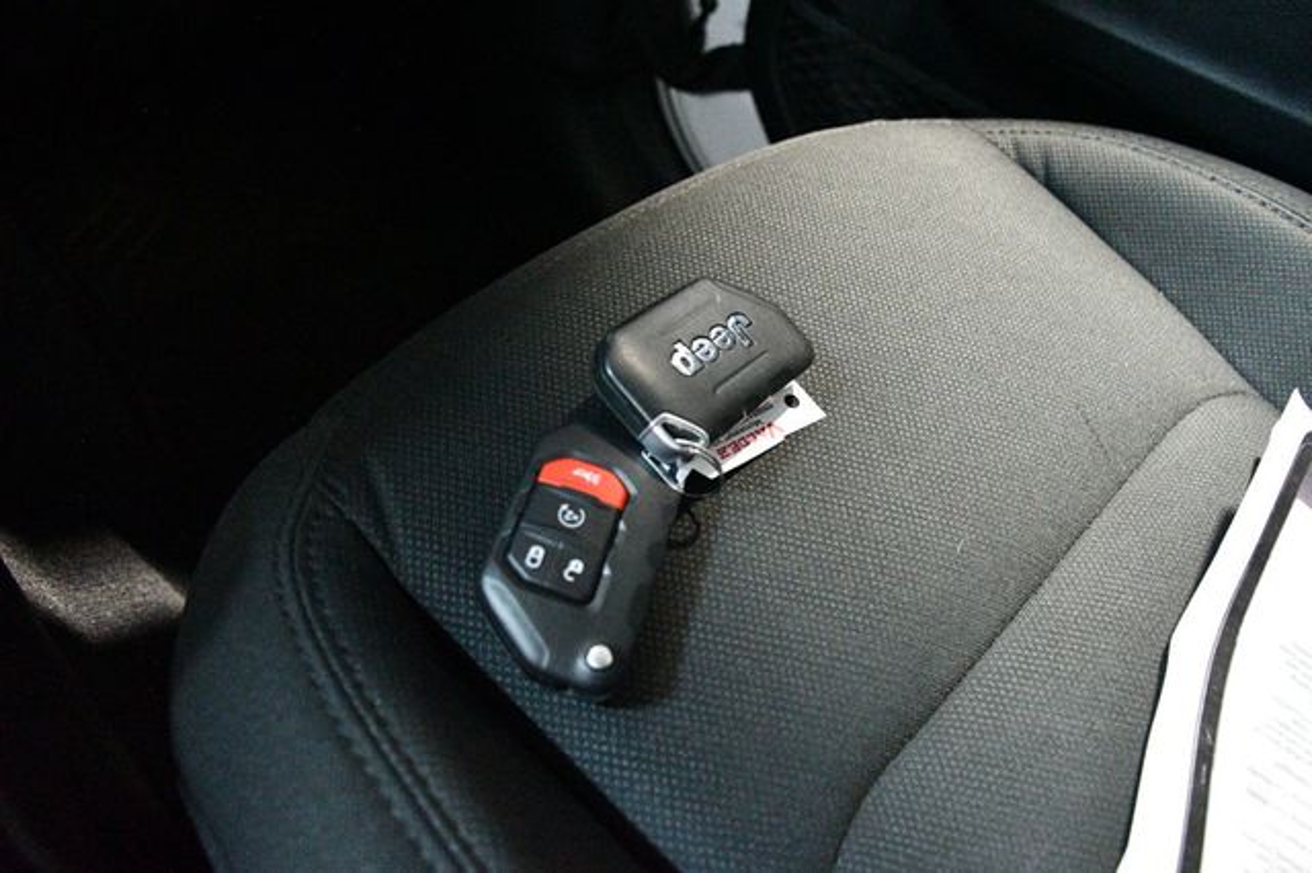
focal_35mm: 27
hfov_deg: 67.4
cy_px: 436
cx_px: 656
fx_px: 983
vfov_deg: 47.9
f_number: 3.5
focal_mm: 18
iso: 12800
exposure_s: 1/25
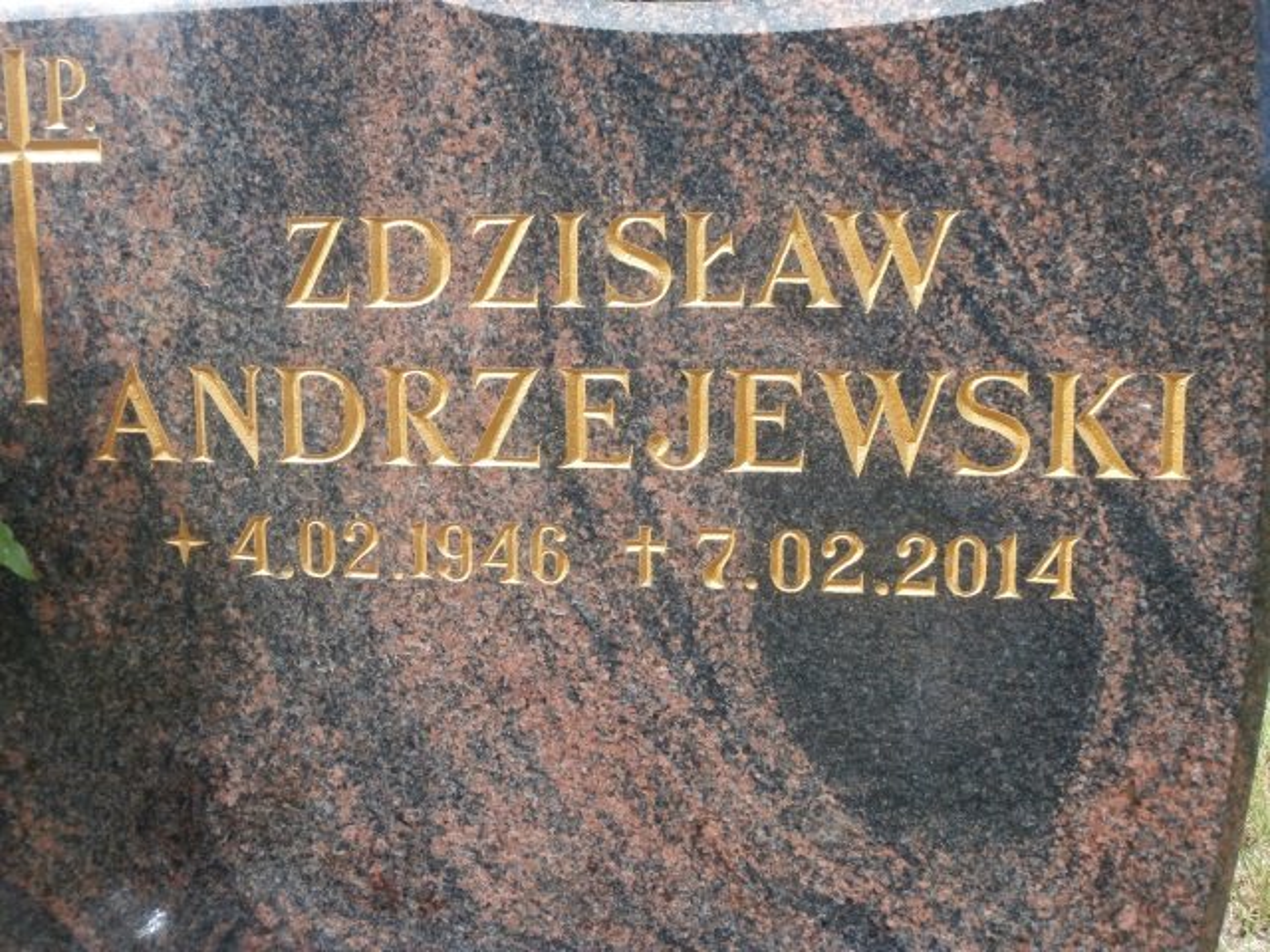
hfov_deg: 40.4
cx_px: 635
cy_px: 476
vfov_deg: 30.9
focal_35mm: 47
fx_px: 1724
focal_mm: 8.29
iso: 100
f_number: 4.2
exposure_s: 1/200
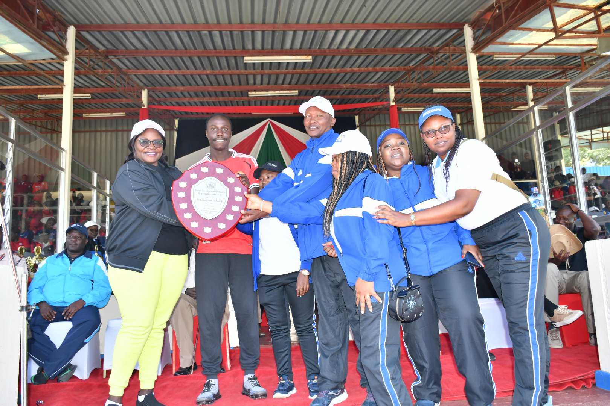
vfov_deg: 47.9
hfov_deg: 67.4
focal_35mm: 27
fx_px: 457
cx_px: 305
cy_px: 203
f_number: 5
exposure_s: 1/200
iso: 400
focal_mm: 18
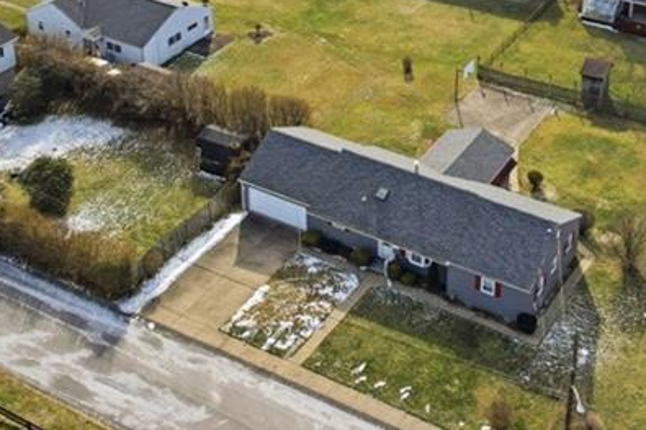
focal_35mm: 57
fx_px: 1022
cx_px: 373
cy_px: -77
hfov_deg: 35.0
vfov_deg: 22.1
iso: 130
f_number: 2.8
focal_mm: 8.4
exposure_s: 1/1000
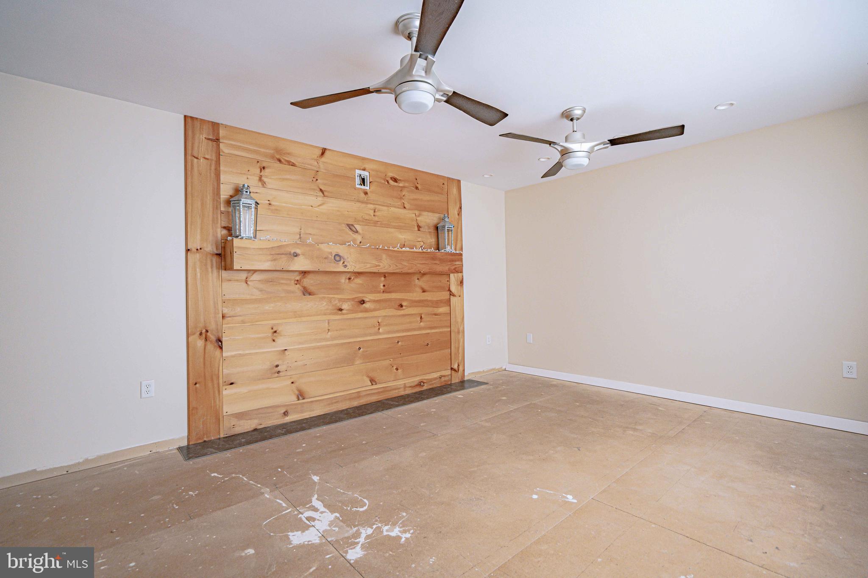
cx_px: 434
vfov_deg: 73.7
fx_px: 386
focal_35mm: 16
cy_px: 289
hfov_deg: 96.7
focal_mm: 16
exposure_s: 1/800
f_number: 4
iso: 800
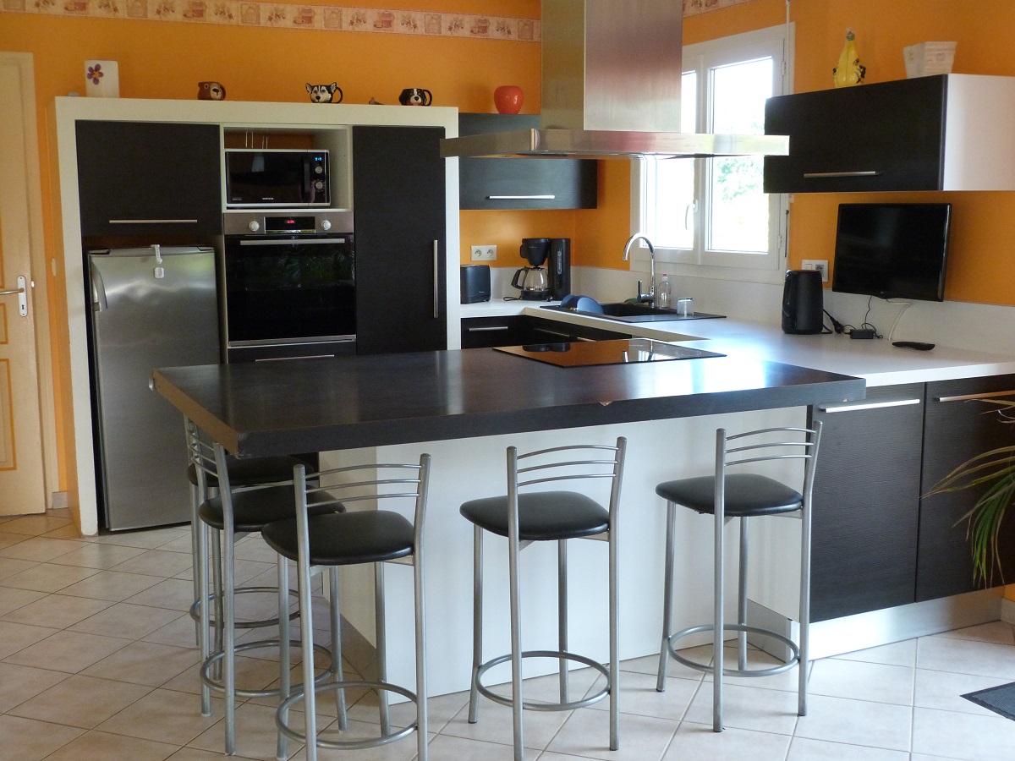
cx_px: 508
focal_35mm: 40
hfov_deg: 46.8
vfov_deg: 36.0
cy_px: 380
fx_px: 1173
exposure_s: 1/60
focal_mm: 7.1
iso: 400
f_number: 3.1
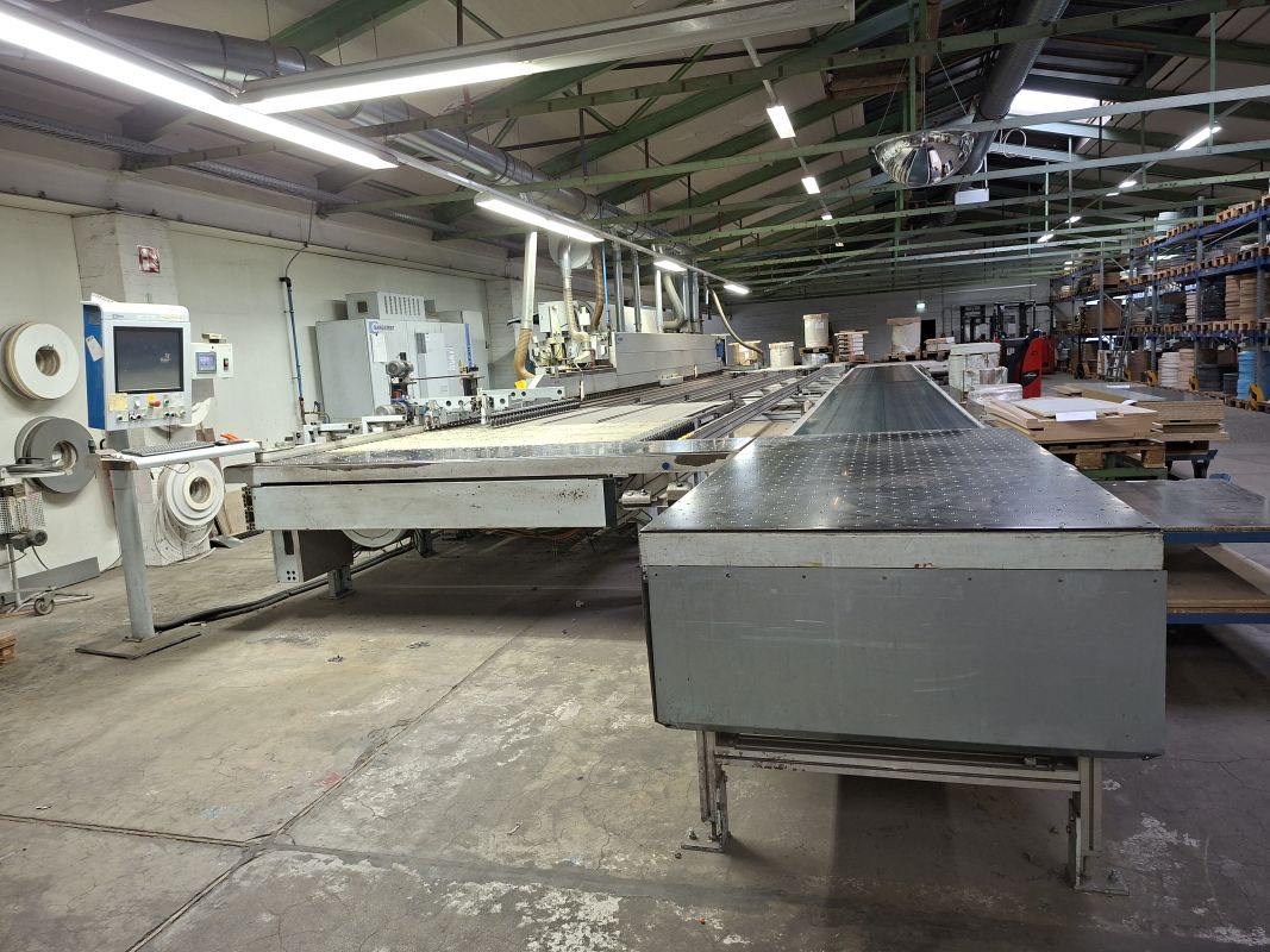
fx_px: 844
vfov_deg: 58.9
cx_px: 635
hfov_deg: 73.9
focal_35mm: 23
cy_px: 476
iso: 50
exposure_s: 1/50
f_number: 1.8
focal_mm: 5.54
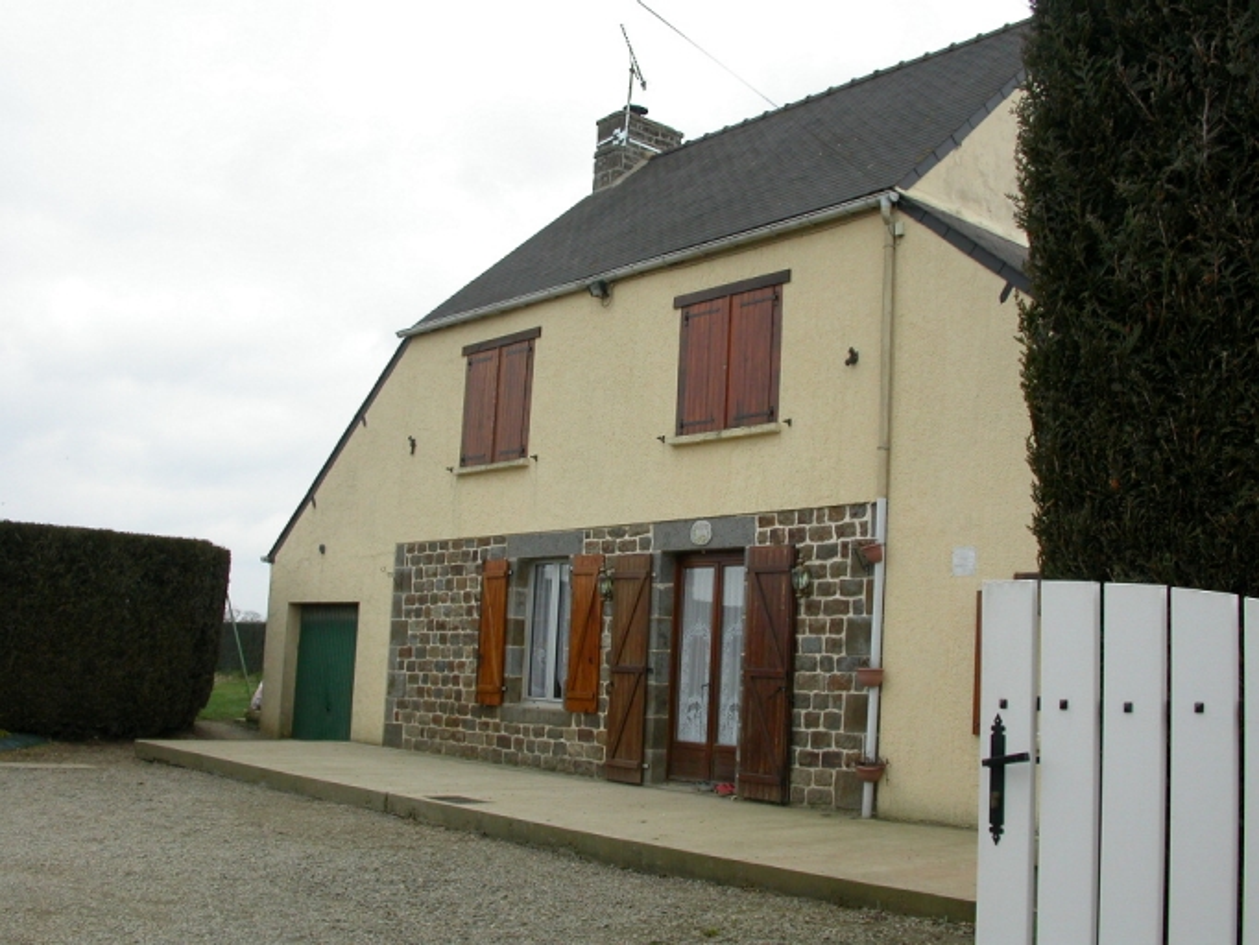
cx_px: 630
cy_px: 472
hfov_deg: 49.0
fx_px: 1383
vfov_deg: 37.7
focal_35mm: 38
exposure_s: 1/200
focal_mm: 7.85
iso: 100
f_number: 5.3
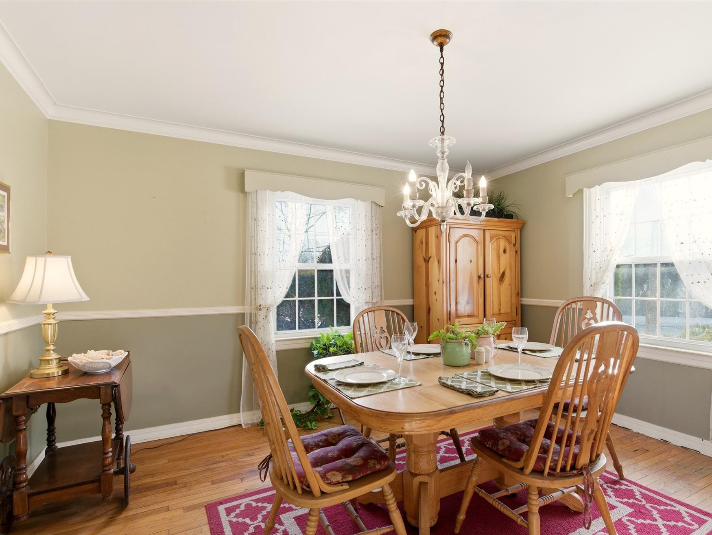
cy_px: 278
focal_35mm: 18
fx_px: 370
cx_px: 387
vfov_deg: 71.6
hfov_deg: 87.5
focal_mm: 16
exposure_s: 1/60
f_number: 9
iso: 250
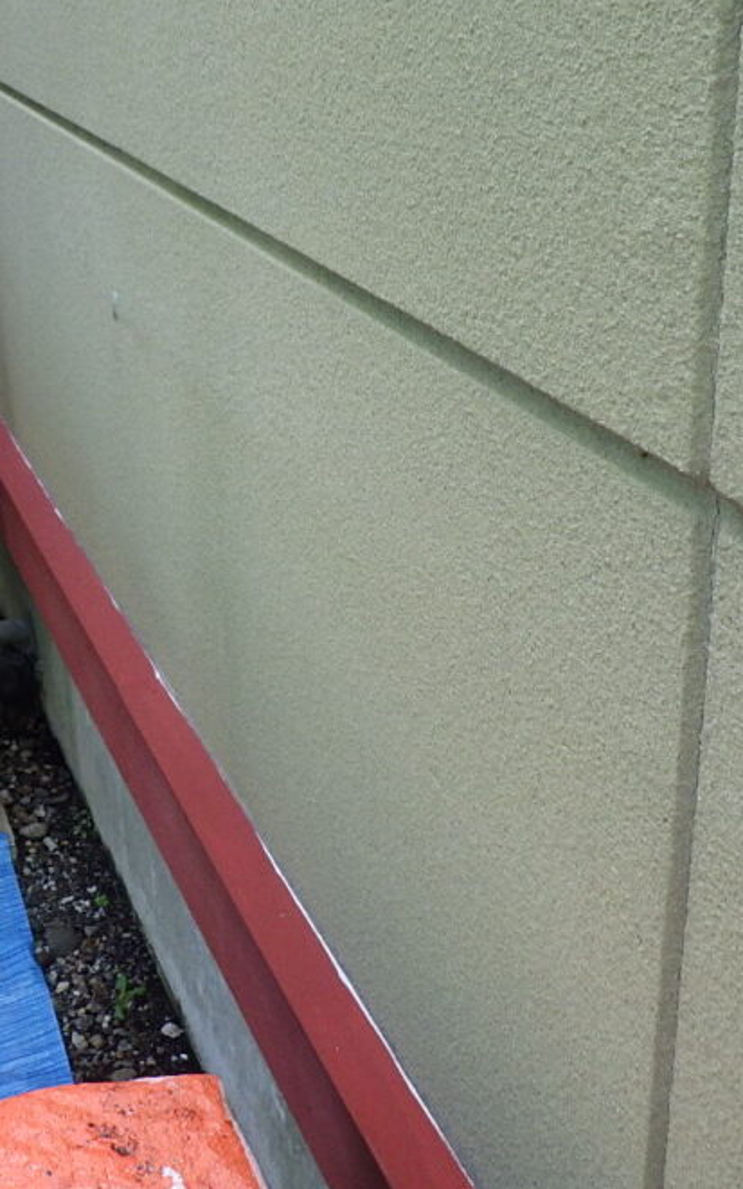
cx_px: 144
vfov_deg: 43.5
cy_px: 558
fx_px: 1491
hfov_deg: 27.4
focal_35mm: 46
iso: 200
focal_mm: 5
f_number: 3.5
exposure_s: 1/60
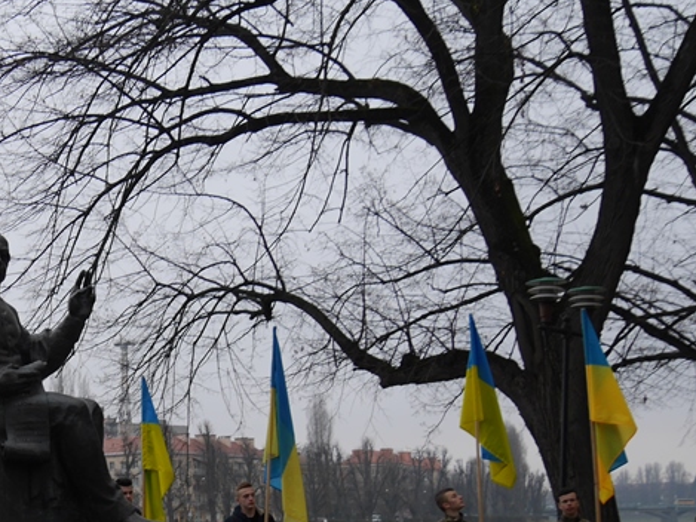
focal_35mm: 62
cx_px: 13
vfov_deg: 23.0
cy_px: 480
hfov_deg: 29.3
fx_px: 1247
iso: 200
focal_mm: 15
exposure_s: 1/100
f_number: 3.6
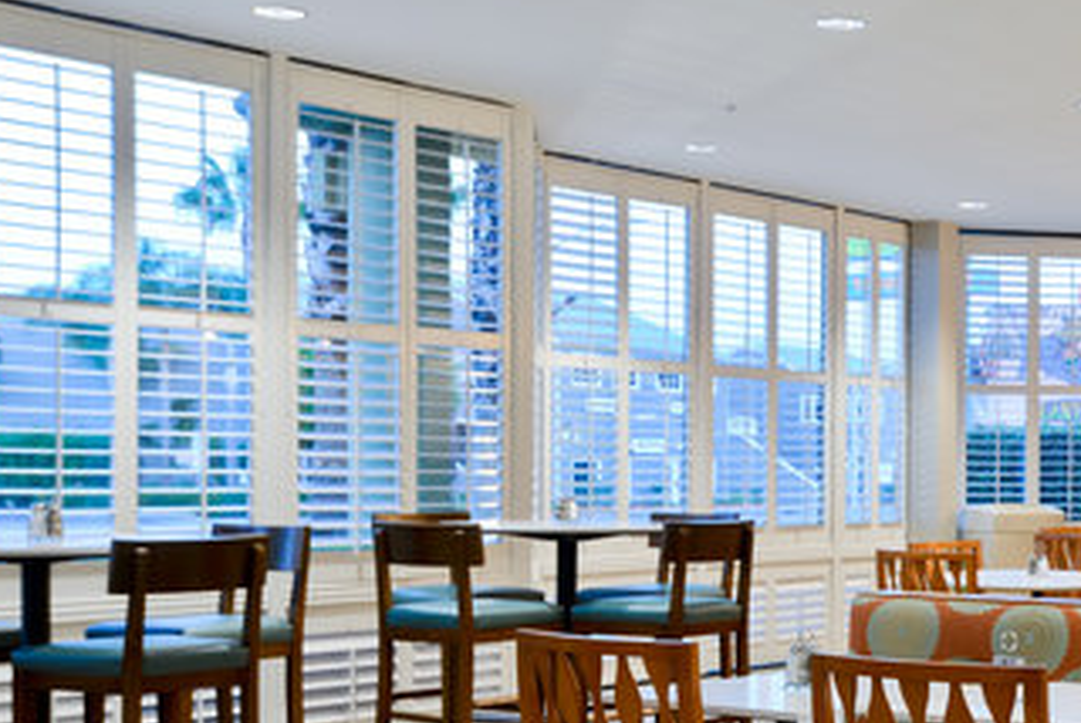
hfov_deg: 28.9
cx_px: 1088
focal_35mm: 65
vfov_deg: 20.6
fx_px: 1954
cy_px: 612
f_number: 5.6
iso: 400
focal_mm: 26
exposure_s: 1/15
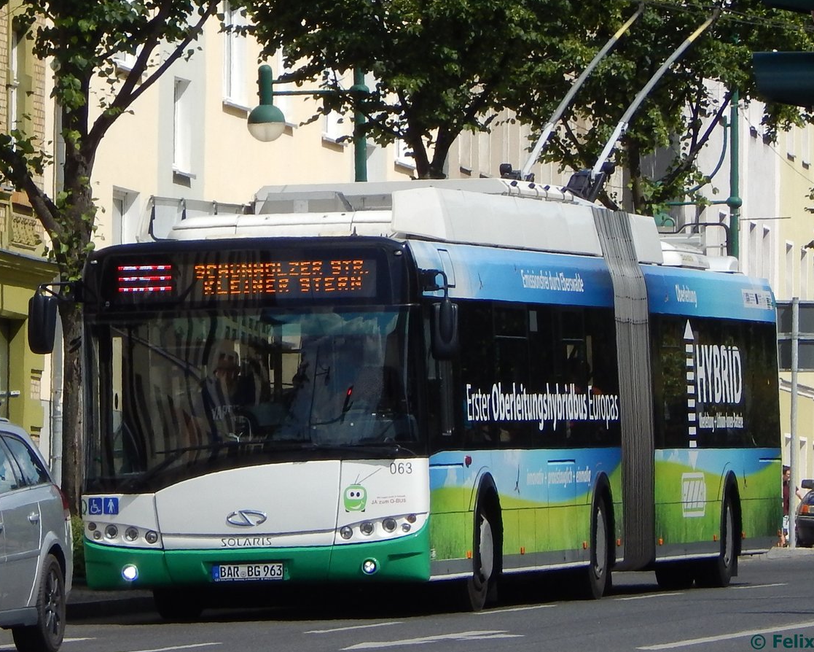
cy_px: 326
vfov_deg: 7.1
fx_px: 5229
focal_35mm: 217
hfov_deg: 8.9
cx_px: 404
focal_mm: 37.1
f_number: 5.4
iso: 125
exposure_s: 1/1000
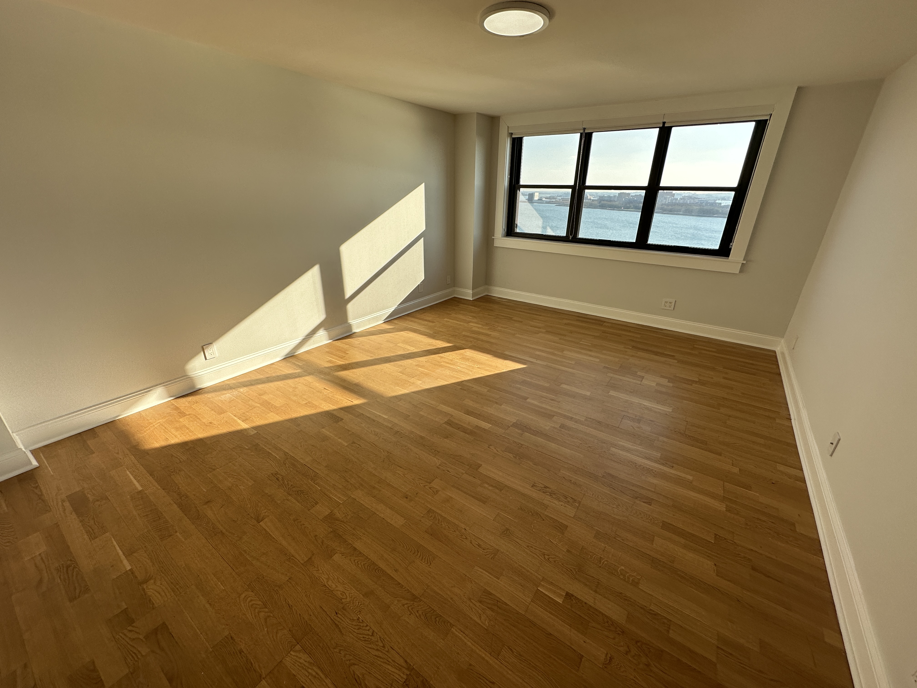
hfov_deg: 102.1
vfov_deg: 85.7
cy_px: 344
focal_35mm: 14
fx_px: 371
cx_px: 458
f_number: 2.2
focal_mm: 2.22
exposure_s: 1/643
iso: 40
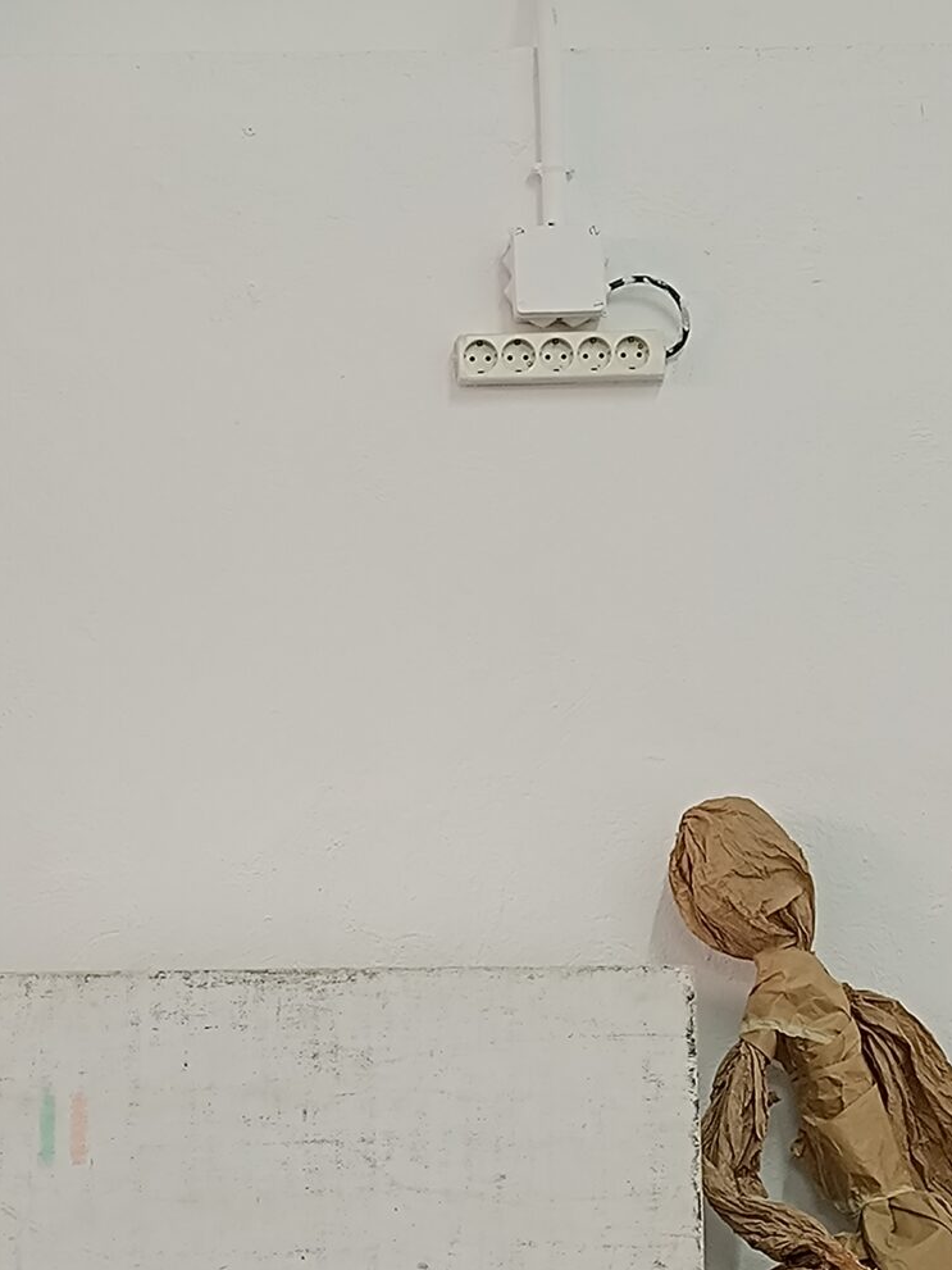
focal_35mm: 62
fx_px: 2274
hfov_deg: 23.6
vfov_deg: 30.6
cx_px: 447
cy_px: 287
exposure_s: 1/50
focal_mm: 6.14
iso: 805
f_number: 1.65
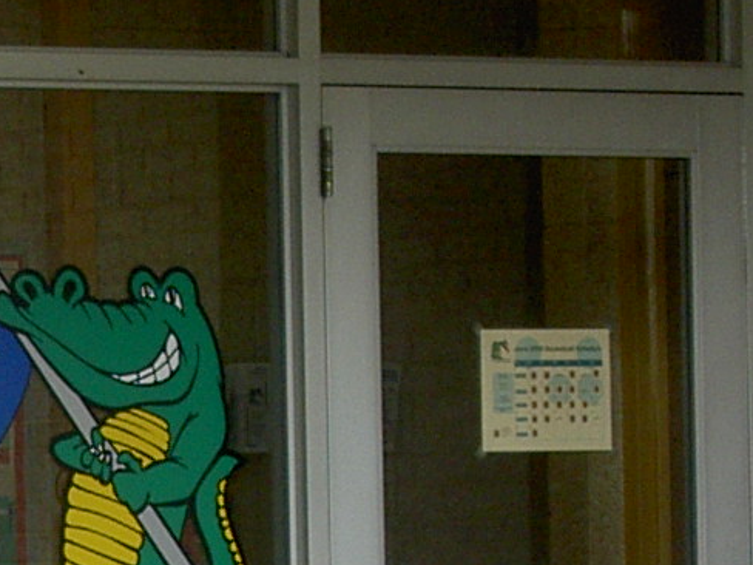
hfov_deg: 5.6
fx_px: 7592
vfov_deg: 4.2
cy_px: 696
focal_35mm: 349
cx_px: -302
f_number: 4.2
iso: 50
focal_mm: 12.4
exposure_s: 1/125
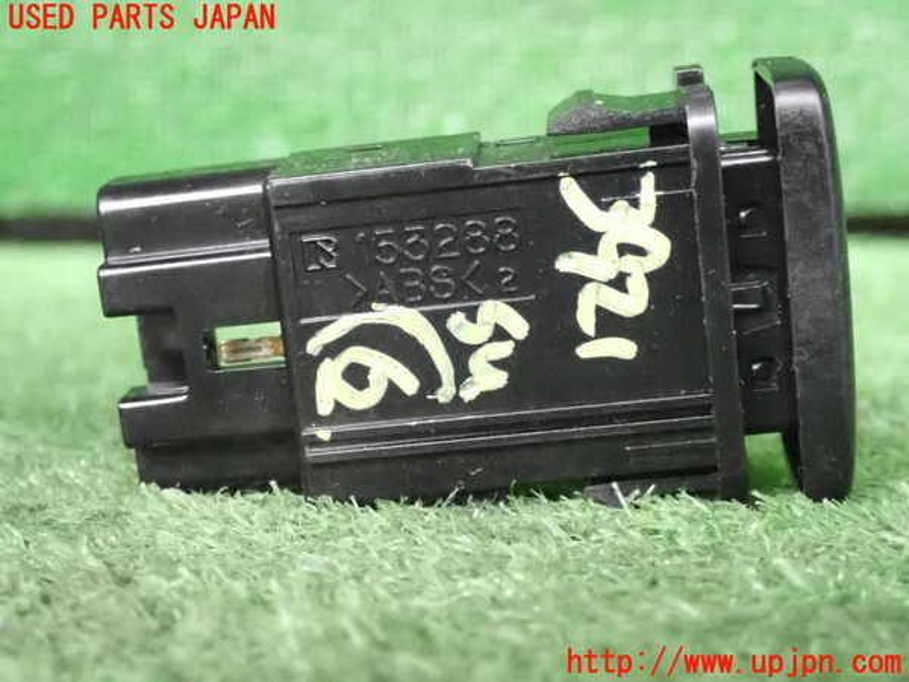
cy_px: 341
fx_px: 1864
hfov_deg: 27.4
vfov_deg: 20.7
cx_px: 454
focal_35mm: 71
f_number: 3.9
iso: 6400
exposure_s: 1/640
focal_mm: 12.73
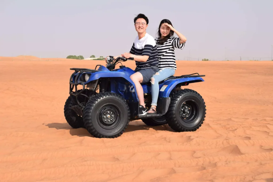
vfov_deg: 26.5
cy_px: 91
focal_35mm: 51
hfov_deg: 38.9
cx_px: 136
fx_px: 387
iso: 100
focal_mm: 34
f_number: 10
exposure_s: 1/200
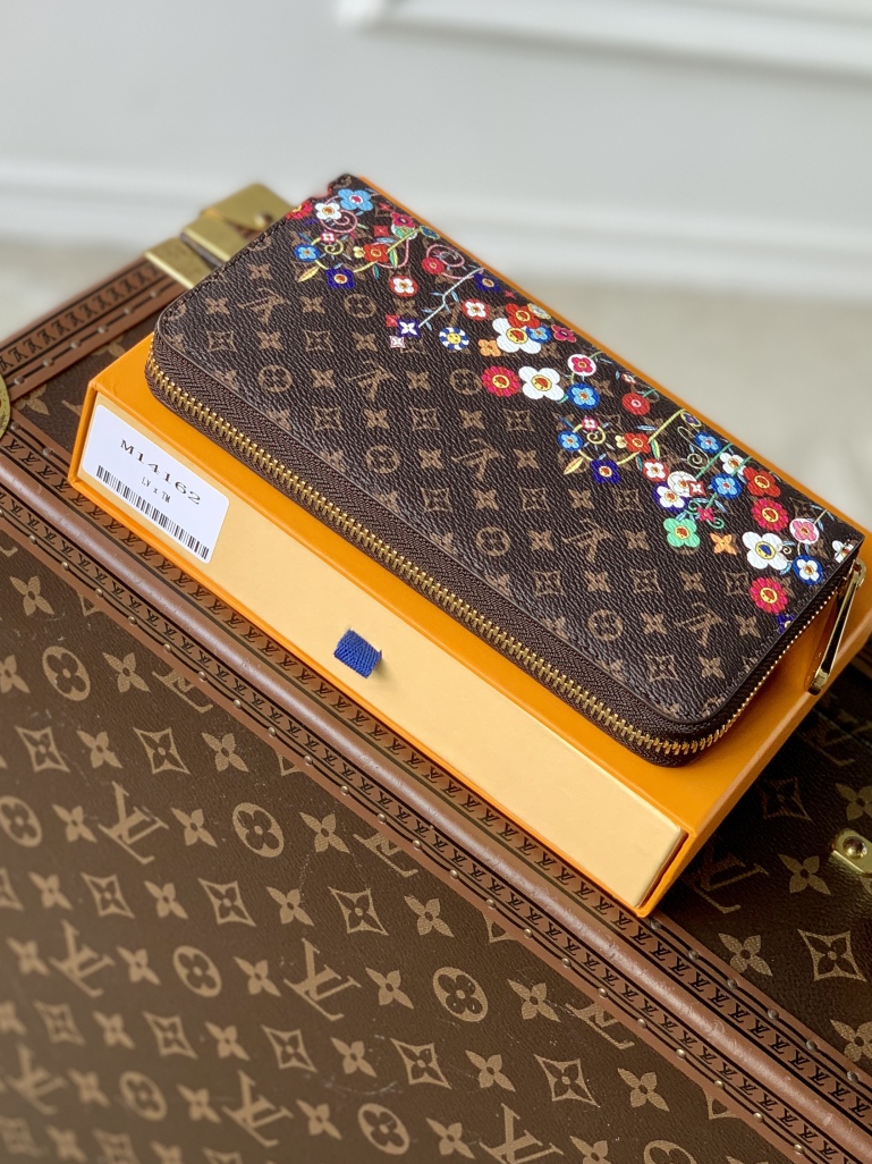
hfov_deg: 20.2
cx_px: 420
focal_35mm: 73
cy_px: 494
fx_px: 2453
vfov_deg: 26.7
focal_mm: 6
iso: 16
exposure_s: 1/164
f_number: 2.4
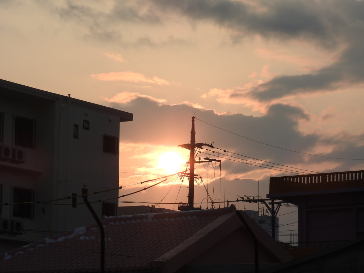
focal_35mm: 150
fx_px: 1577
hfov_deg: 13.2
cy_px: 136
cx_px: 182
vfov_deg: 9.9
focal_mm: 26.9
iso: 100
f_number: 5.2
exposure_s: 1/1000
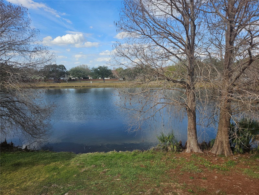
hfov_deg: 73.9
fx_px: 172
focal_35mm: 23
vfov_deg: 58.9
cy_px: 98
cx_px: 130
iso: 40
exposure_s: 1/2000
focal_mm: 5.4
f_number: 1.8
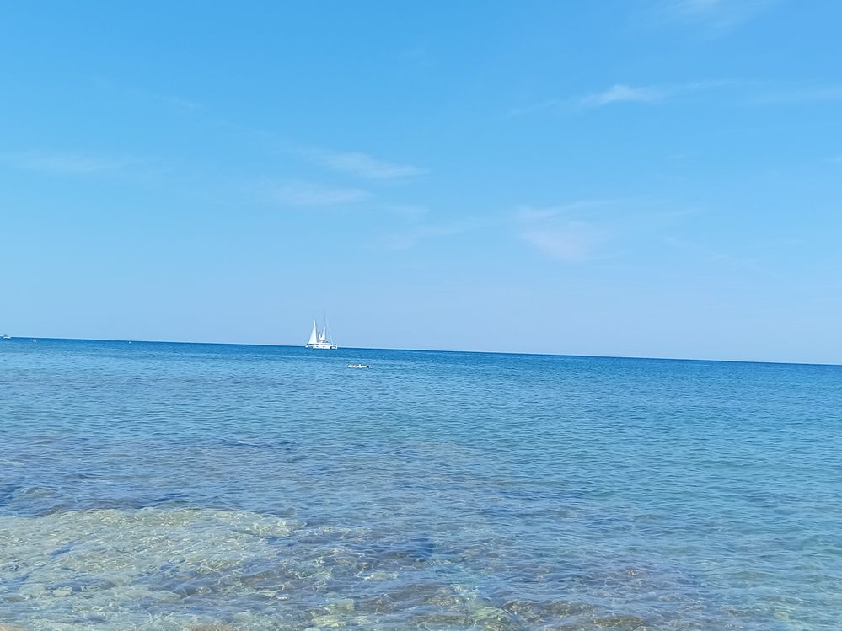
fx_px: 1094
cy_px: 316
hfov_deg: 42.1
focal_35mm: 45
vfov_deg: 32.2
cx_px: 421
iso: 100
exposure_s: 1/680
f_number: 1.8
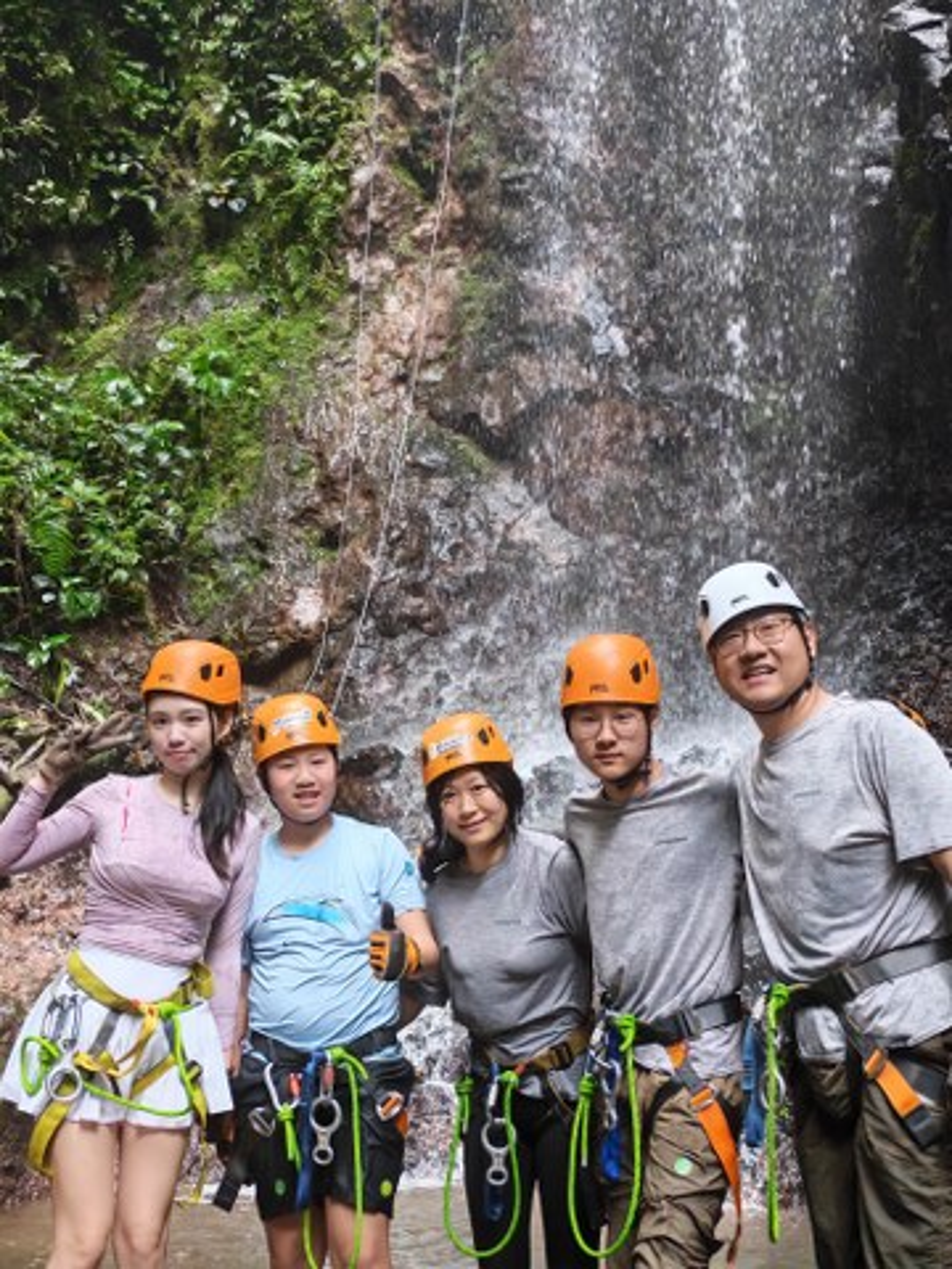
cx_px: 476
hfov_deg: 30.3
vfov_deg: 39.7
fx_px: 1760
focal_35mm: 48
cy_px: 634
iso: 1600
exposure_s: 1/200
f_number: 1.9
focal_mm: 6.12
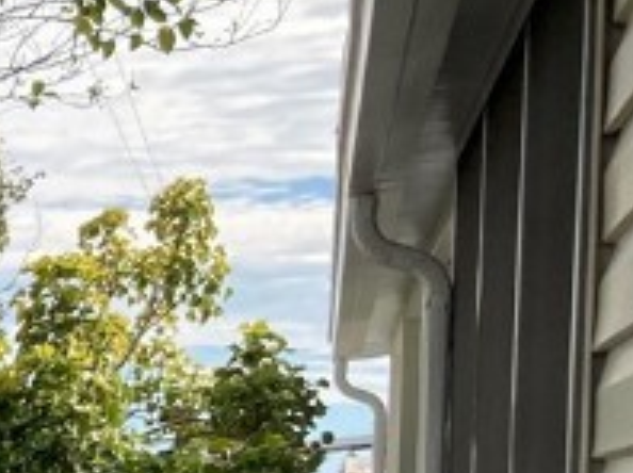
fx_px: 2648
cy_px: 777
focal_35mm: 145
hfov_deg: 11.4
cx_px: -879
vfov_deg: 9.8
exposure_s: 1/1185
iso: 20
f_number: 1.8
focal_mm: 3.99
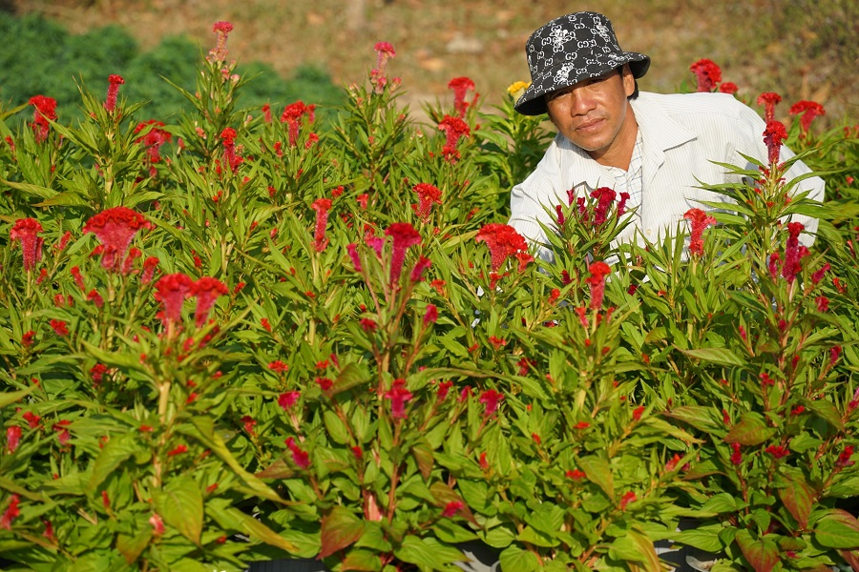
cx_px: 430
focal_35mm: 124
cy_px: 286
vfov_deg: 11.1
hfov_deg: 16.5
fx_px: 2959
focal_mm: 124
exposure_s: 1/500
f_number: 5.6
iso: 100
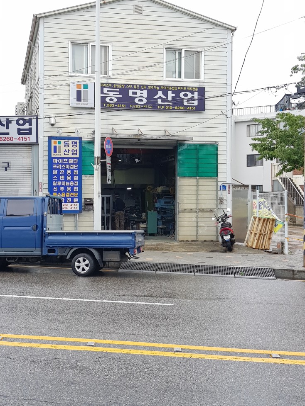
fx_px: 400
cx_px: 106
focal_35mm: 34
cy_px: 184
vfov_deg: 53.9
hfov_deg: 41.3
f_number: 1.7
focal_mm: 4.3
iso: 40
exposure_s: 1/80
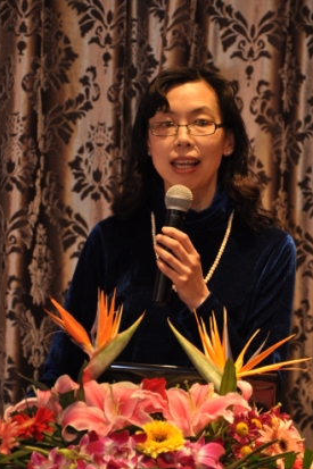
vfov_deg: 9.4
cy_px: 227
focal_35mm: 220
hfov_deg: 6.3
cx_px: 156
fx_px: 2865
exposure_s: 1/30
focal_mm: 135
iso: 640
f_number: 6
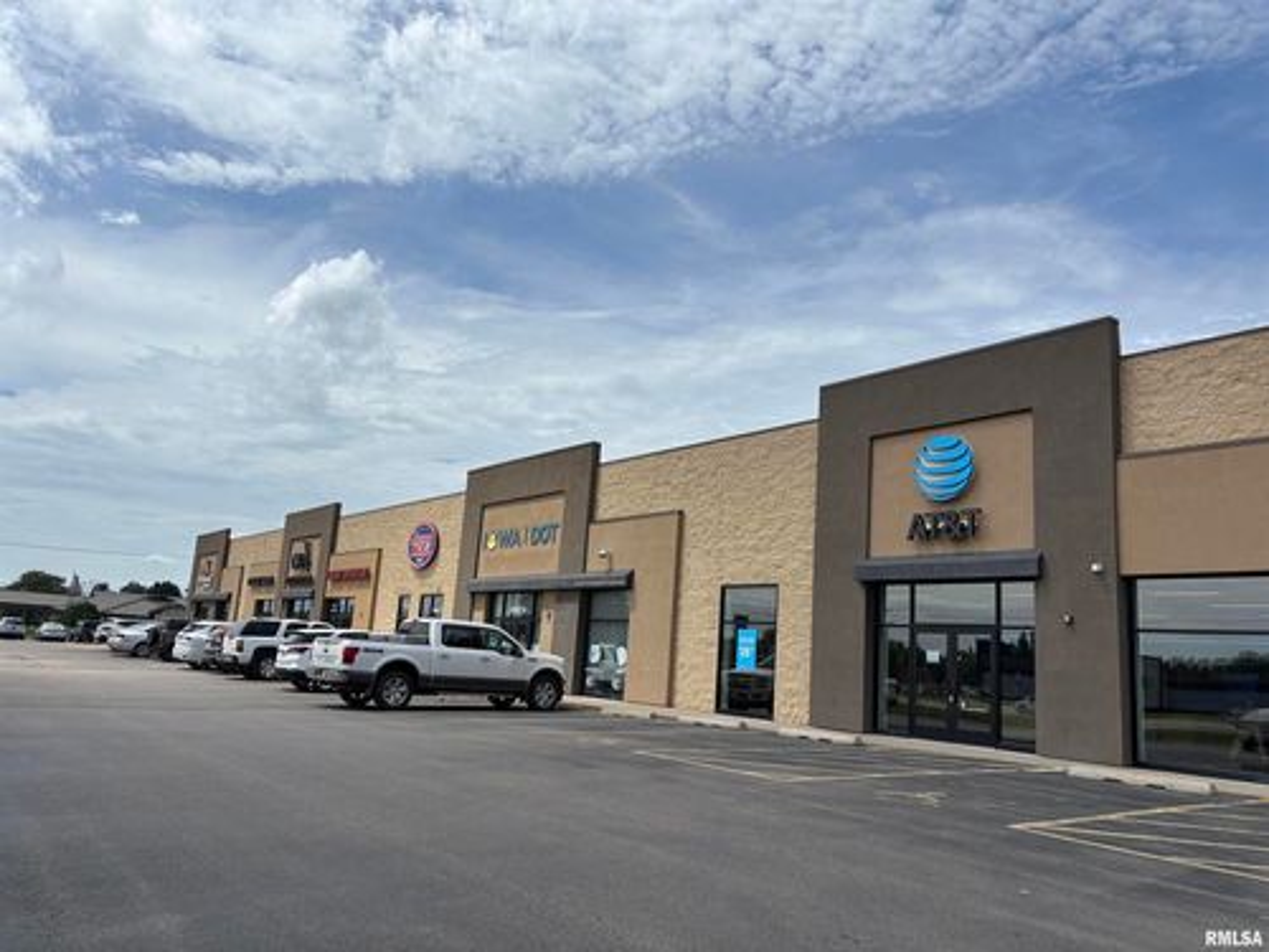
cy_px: 476
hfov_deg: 67.3
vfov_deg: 53.1
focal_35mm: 26
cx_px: 634
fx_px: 953
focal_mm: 5.96
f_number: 1.6
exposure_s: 1/6711
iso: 50
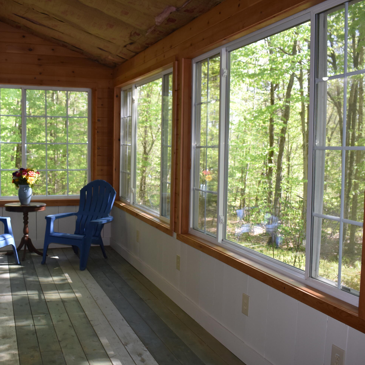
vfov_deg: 42.8
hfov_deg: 42.7
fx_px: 465
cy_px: 185
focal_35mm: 39
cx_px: 150
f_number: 5
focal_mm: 20
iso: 450
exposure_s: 1/200
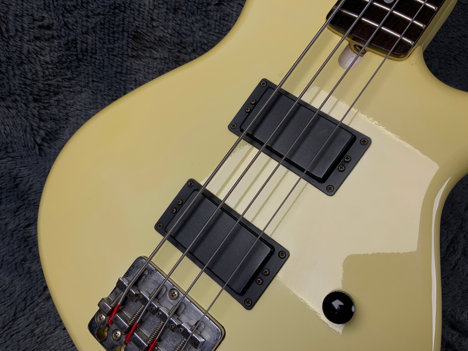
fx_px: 392
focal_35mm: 29
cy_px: 176
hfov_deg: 61.7
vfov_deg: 48.2
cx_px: 234
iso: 20
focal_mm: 3
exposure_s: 1/100
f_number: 1.8
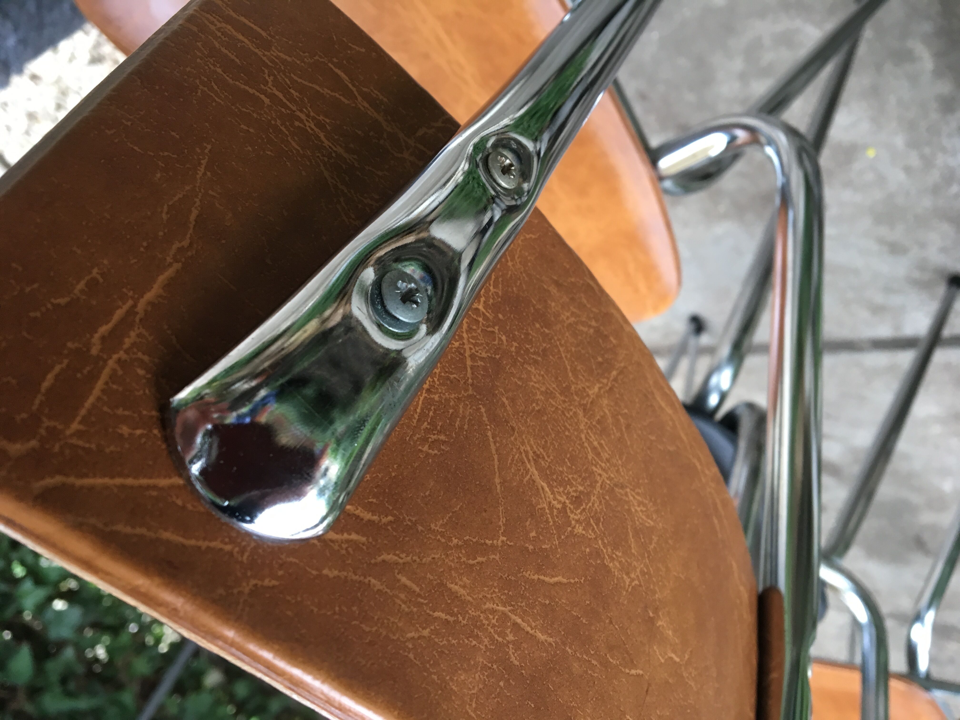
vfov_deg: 48.2
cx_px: 480
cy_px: 360
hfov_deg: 61.7
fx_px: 804
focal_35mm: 29
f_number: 2.2
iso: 100
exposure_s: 1/33
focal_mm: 4.15
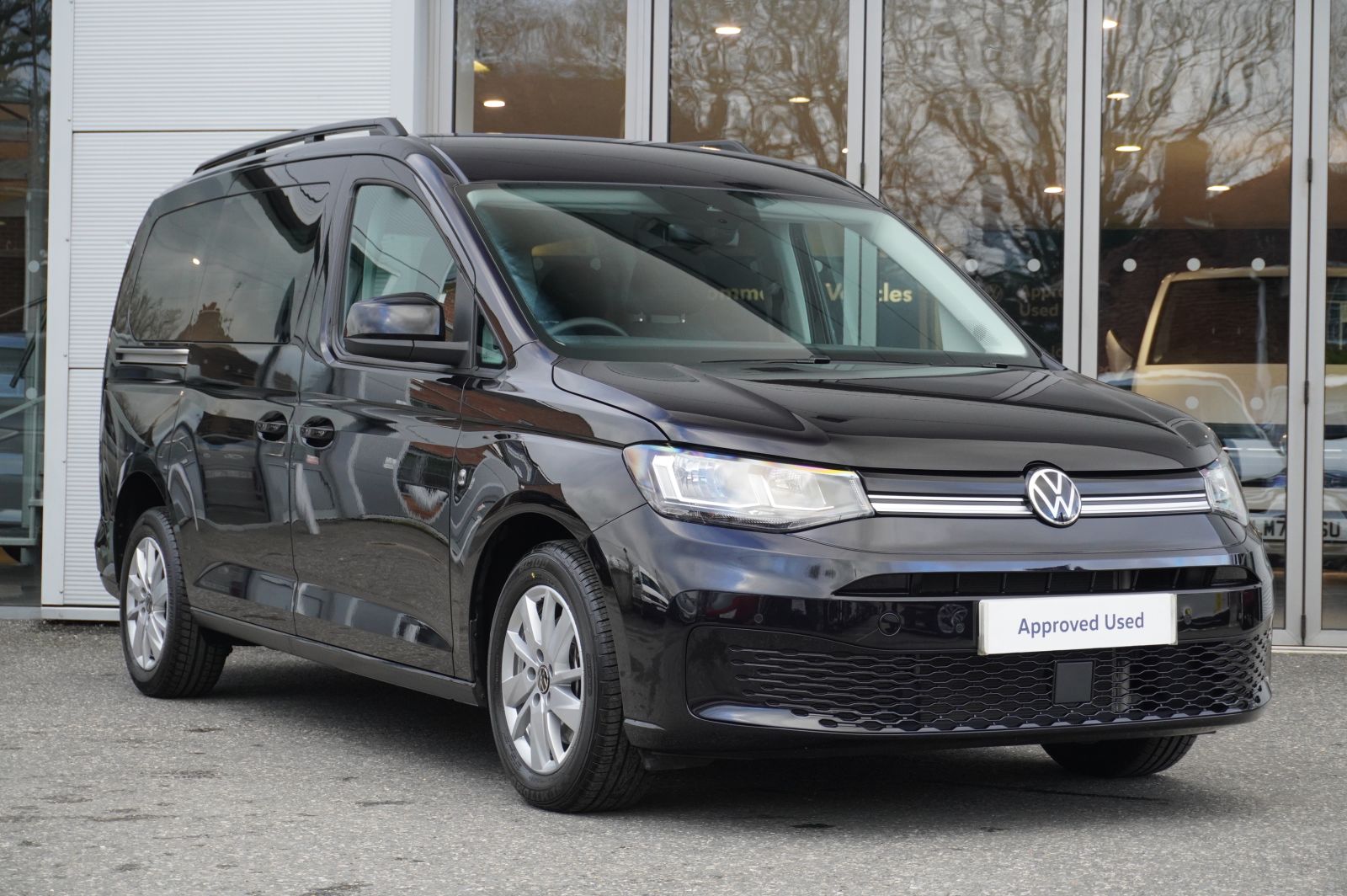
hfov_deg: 29.3
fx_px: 2580
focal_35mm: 69
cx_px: 674
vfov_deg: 19.7
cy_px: 448
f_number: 5.6
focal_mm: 46
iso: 800
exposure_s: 1/200
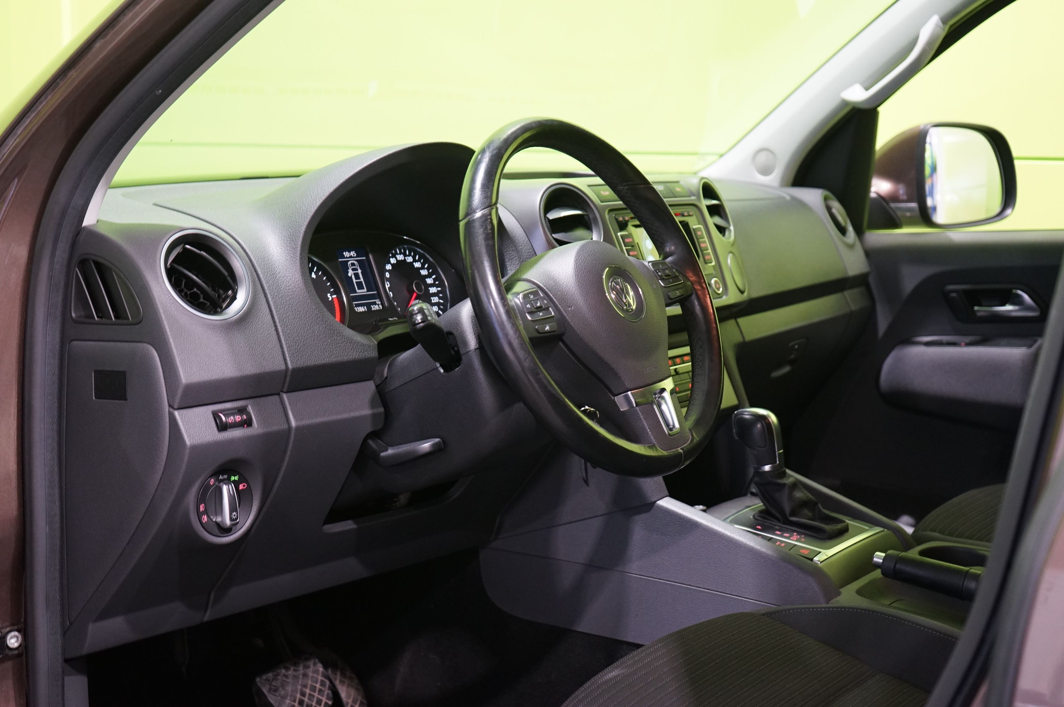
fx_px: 1447
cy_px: 354
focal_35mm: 49
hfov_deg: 40.4
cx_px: 532
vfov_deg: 27.5
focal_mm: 49
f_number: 5
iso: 2000
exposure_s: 1/15
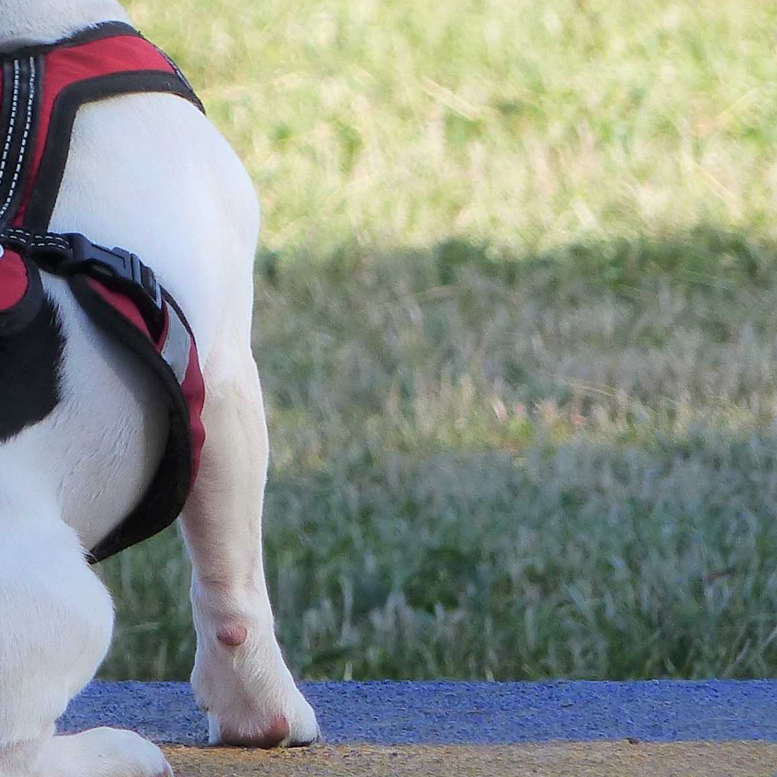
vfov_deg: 1.7
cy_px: 401
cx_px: -103
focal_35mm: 1010
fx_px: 25649
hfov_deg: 1.7
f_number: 4
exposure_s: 1/400
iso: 160
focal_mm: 82.8
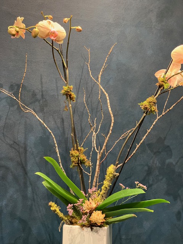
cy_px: 122
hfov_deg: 28.0
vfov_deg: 36.8
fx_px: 367
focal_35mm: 52
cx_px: 92
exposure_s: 1/60
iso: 250
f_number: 2.4
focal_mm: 6
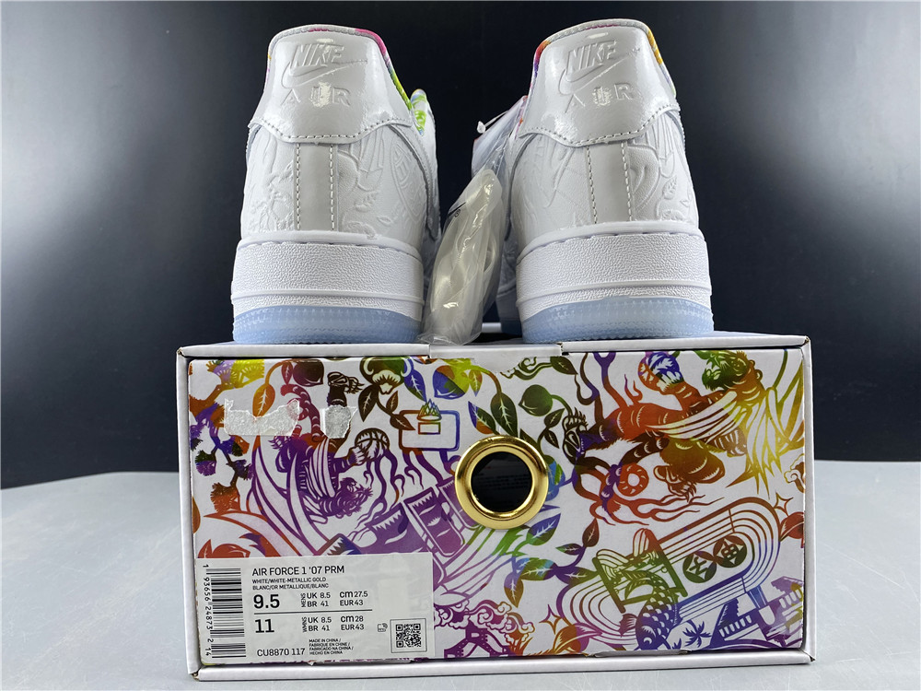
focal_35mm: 26
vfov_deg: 53.1
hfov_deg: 67.3
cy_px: 346
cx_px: 460
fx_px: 692
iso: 64
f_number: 1.8
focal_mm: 4.25
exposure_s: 1/100
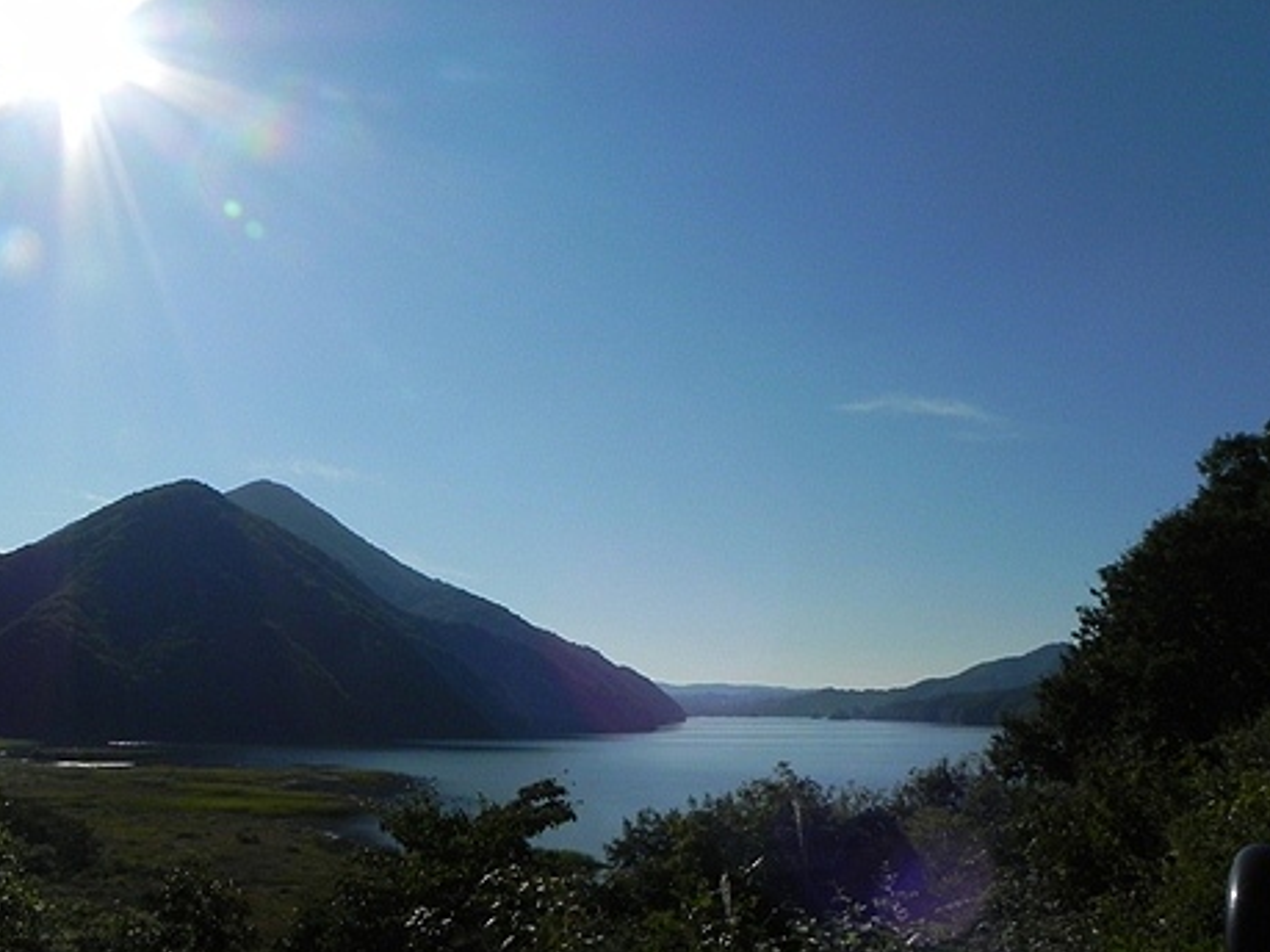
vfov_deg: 42.8
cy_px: 558
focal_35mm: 33
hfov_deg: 55.4
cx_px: 611
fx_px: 1210
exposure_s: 1/2000
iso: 160
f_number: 8
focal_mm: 4.6
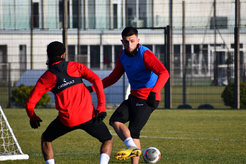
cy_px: 96
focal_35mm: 469
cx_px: 124
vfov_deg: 2.9
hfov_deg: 4.4
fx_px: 3204
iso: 400
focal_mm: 260
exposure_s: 1/1600
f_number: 7.1
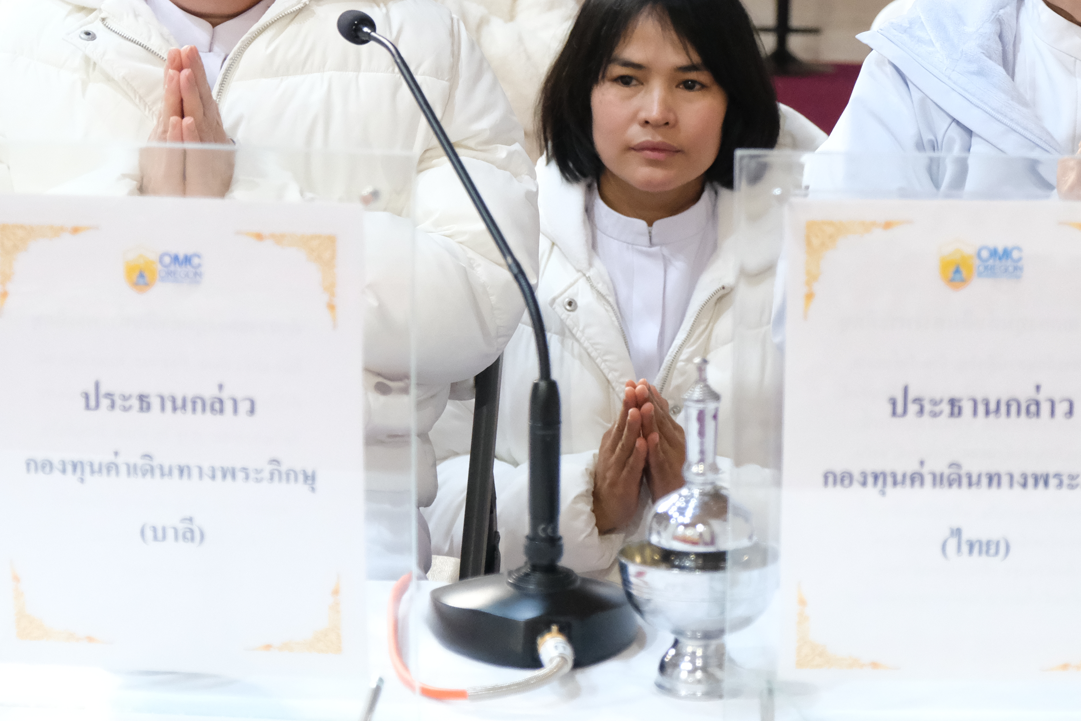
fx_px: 2792
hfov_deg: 21.9
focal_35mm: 93
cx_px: 608
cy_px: 154
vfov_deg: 14.6
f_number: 3.6
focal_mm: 37.4
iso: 6400
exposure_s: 1/75
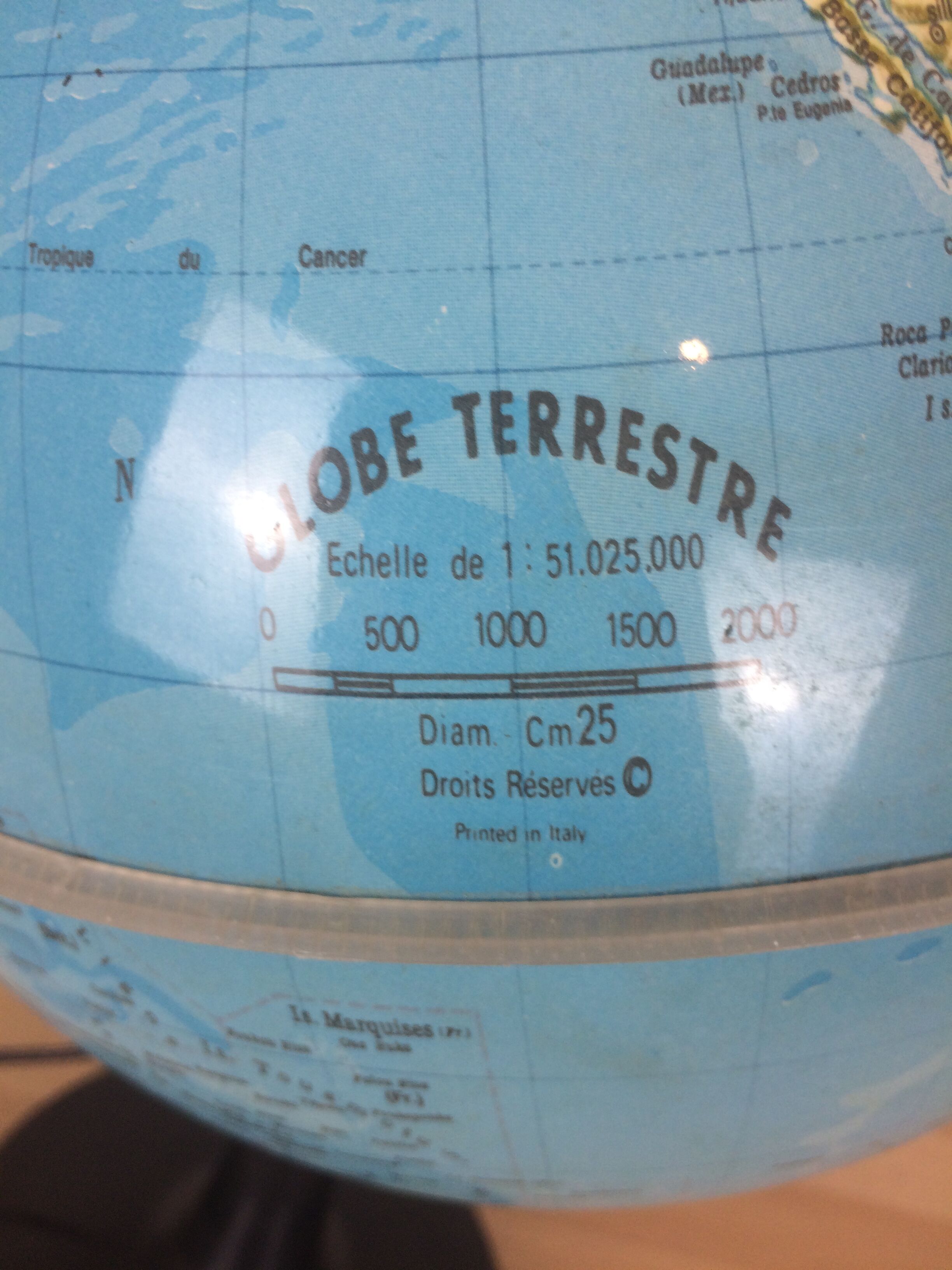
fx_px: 1063
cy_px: 635
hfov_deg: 48.2
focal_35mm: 29
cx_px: 476
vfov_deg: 61.7
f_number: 2.2
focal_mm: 4.15
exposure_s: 1/50
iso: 50
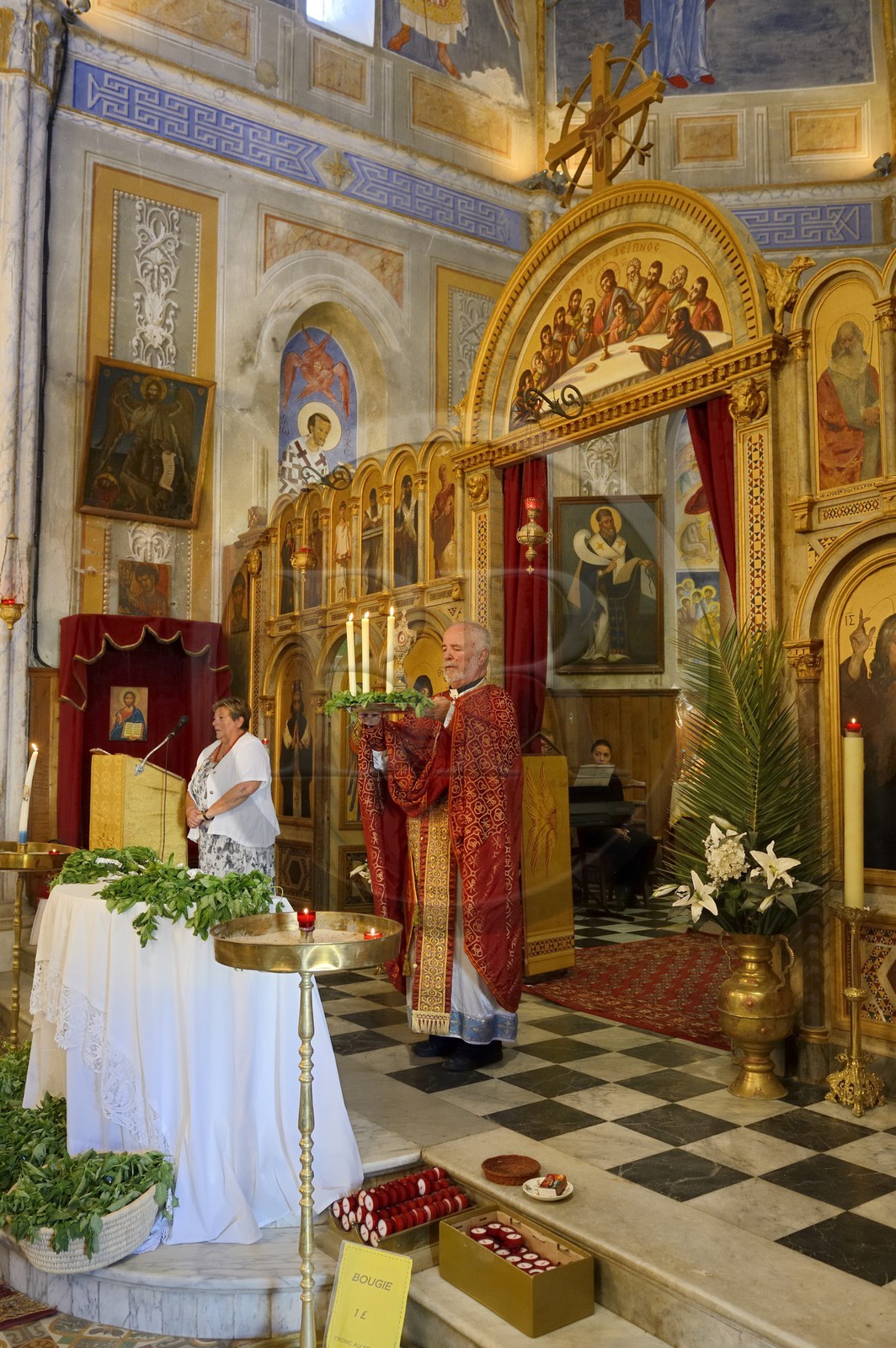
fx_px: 1084
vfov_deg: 63.7
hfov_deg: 44.9
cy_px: 674
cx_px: 448
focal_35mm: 29
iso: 1600
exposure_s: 1/60
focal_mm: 29
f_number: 5
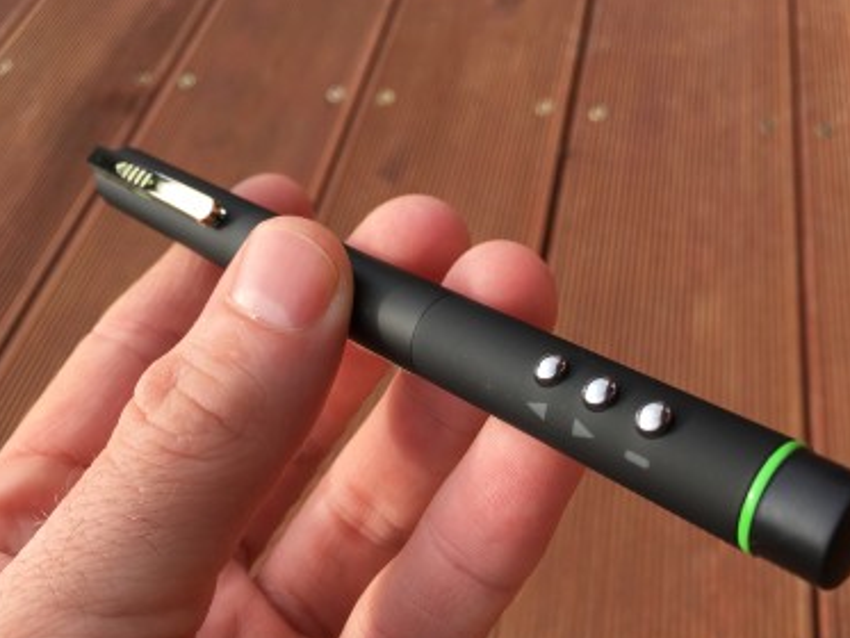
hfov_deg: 52.5
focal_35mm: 35
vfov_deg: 40.6
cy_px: 360
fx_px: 860
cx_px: 469
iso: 25
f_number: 2.2
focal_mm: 4.15
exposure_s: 1/434
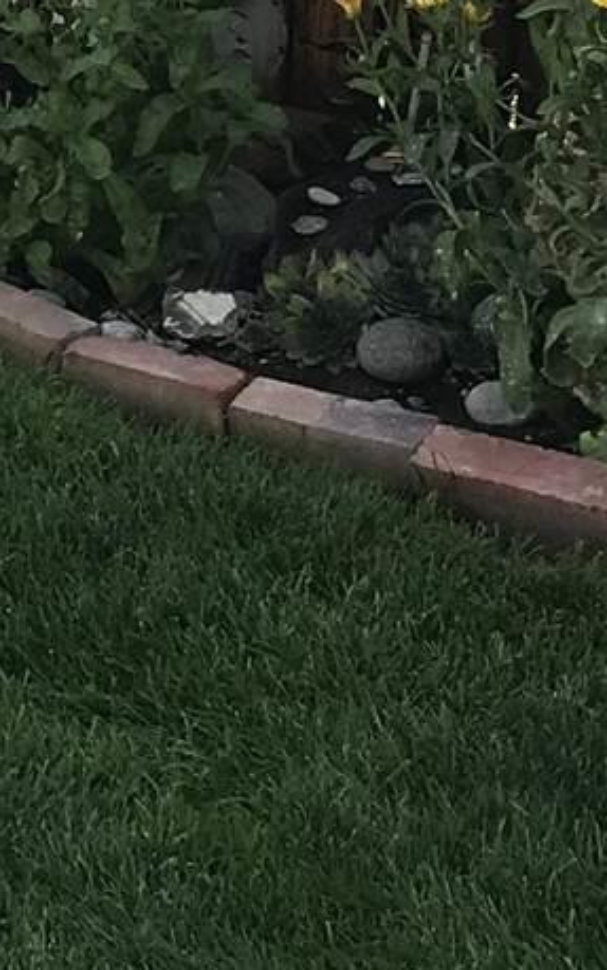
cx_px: -374
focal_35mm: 149
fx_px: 3943
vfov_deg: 13.7
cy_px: -139
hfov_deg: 8.6
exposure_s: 1/754
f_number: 1.8
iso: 20
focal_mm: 3.99
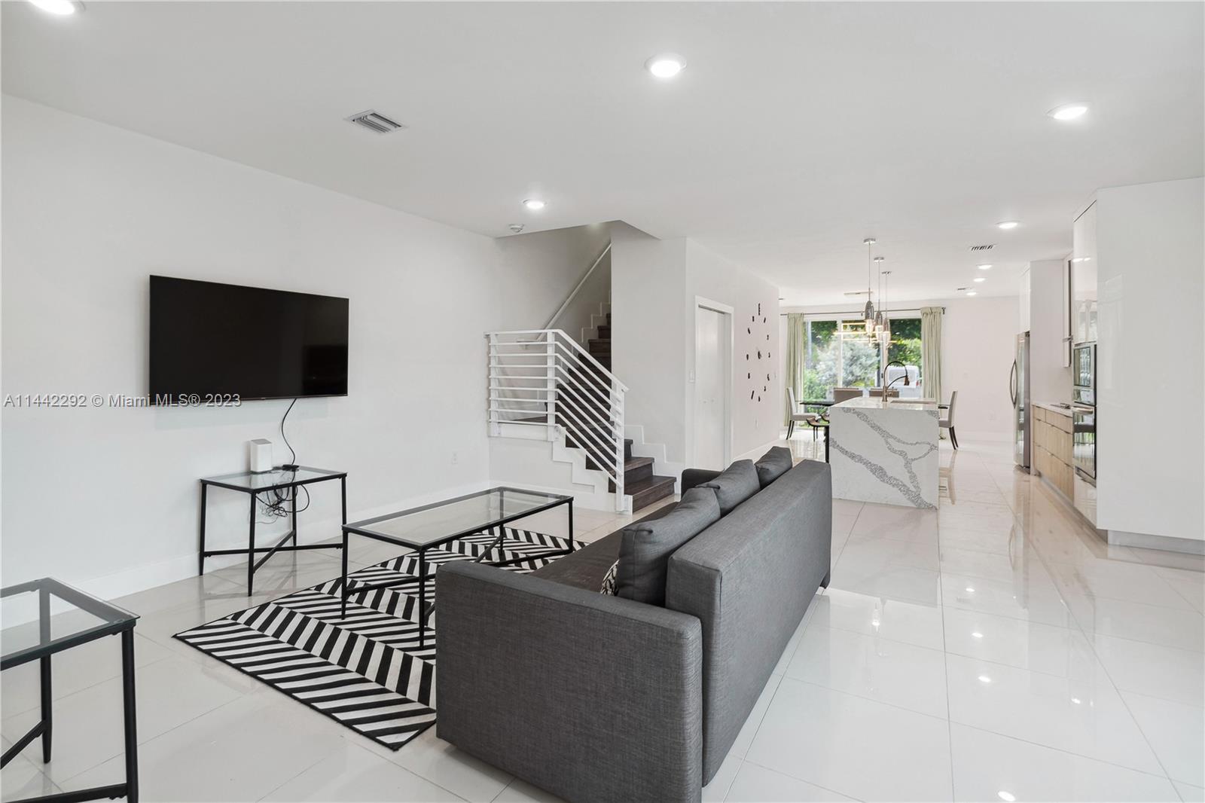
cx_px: 602
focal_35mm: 16
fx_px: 535
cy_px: 402
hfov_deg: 96.7
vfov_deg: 73.7
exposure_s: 1/8
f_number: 11
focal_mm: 16
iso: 200
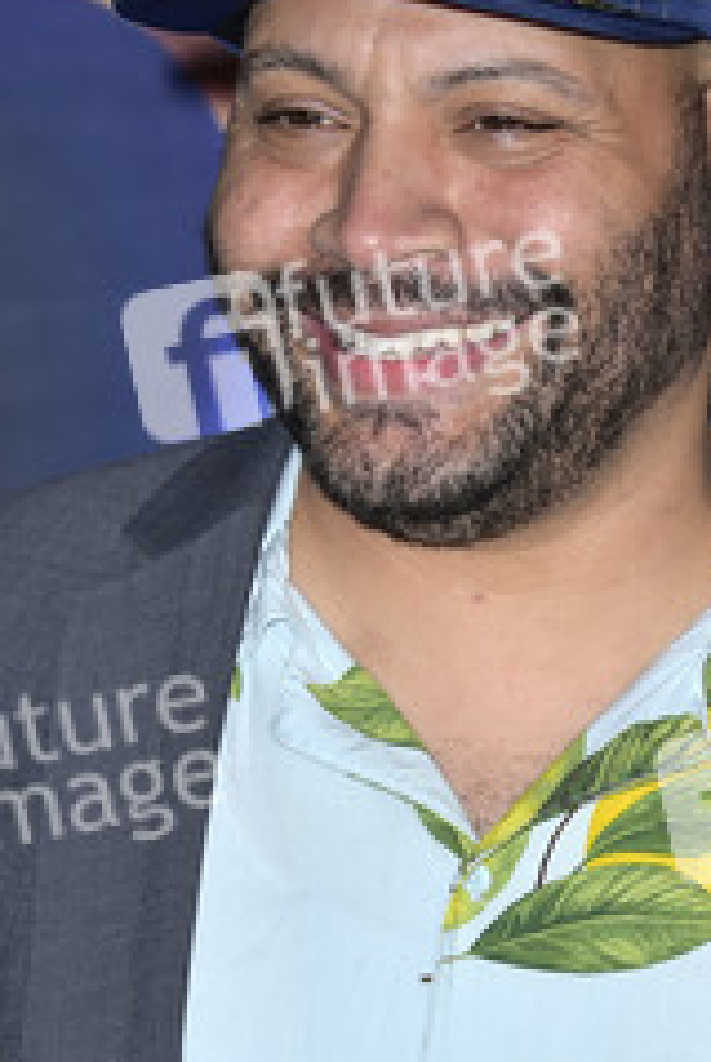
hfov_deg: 5.5
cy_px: 560
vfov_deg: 8.2
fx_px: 7414
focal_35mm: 251
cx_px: 482
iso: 320
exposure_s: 1/250
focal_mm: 150
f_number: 6.3
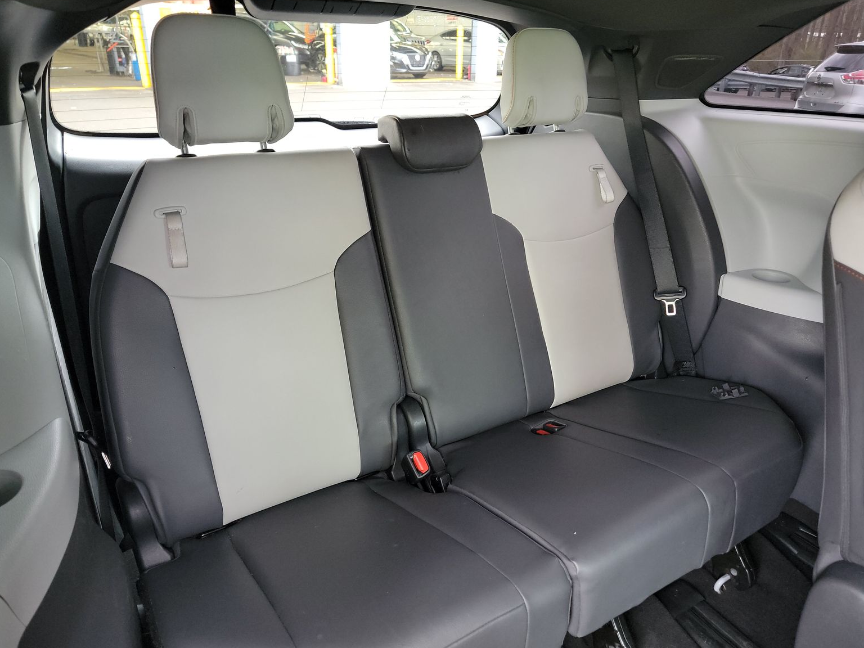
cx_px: 438
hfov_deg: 69.4
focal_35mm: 25
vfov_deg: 54.9
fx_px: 624
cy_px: 330
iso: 698
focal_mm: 6.7
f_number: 1.8
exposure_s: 1/59
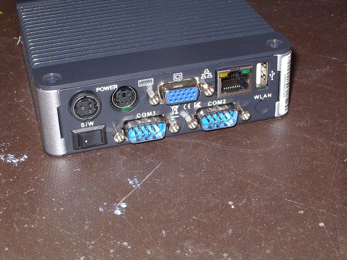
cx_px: 174
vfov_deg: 19.4
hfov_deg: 25.7
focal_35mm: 76
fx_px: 762
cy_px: 130
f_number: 6.9
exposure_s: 1/80
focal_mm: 11.5
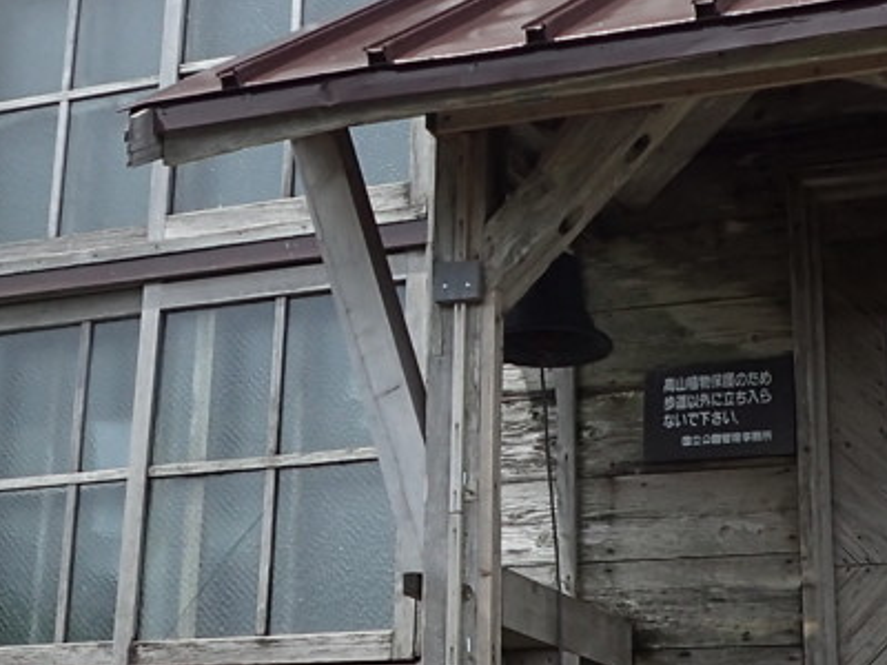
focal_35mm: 80
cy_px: 173
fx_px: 2050
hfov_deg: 24.3
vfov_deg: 18.3
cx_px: 310
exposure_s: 1/160
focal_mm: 4.5
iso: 100
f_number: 8
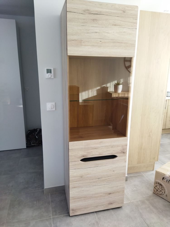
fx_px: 177
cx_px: 85
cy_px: 114
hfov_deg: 51.4
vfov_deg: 65.3
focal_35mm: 27
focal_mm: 4.71
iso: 110
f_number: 1.79
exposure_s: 1/50
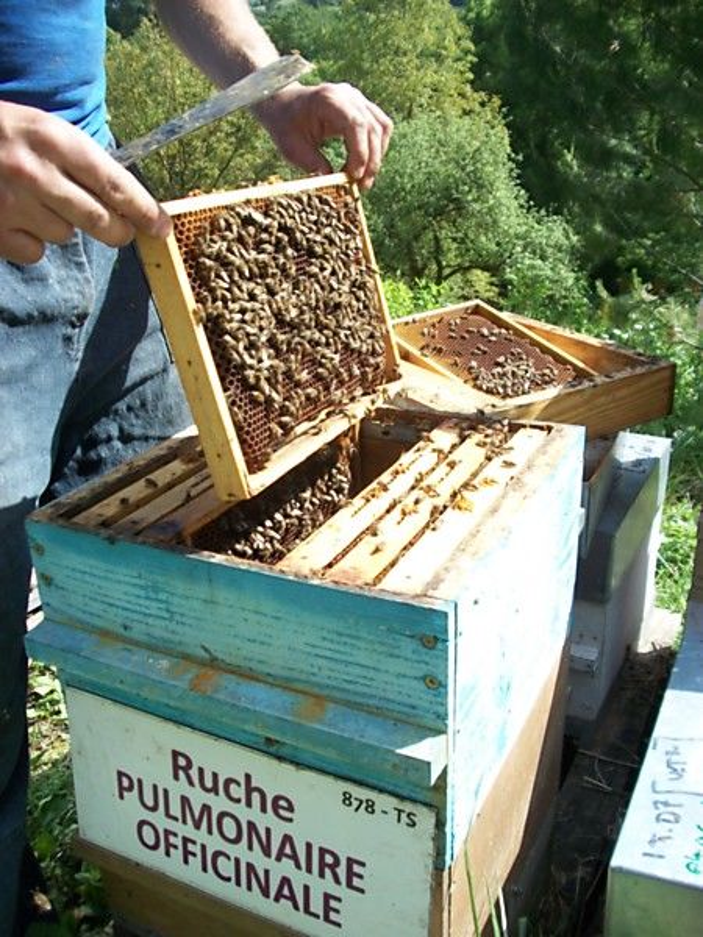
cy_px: 468
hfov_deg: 44.2
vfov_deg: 56.8
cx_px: 352
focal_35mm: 32
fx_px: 866
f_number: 2.9
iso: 80
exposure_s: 1/500
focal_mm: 5.7
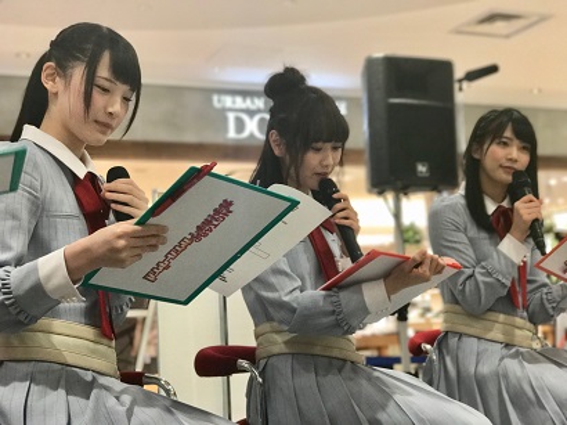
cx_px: 284
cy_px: 212
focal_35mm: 57
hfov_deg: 33.8
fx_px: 933
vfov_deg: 25.6
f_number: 2.8
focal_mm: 6.6
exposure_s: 1/50
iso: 160
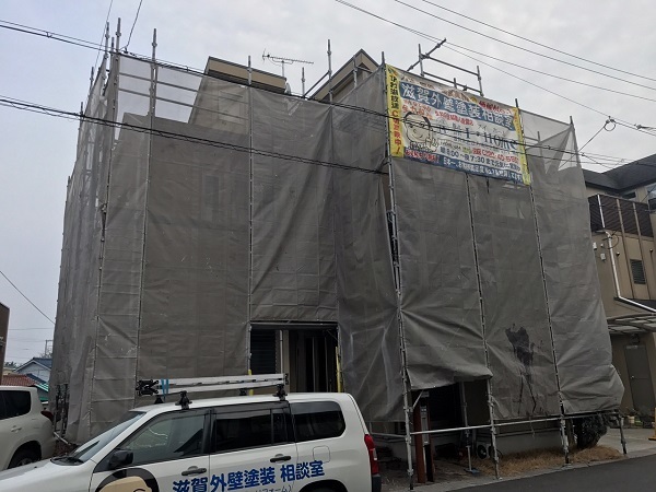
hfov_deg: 63.4
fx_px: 531
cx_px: 328
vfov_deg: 49.7
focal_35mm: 28
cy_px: 246
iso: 20
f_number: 1.8
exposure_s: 1/818
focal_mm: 3.99
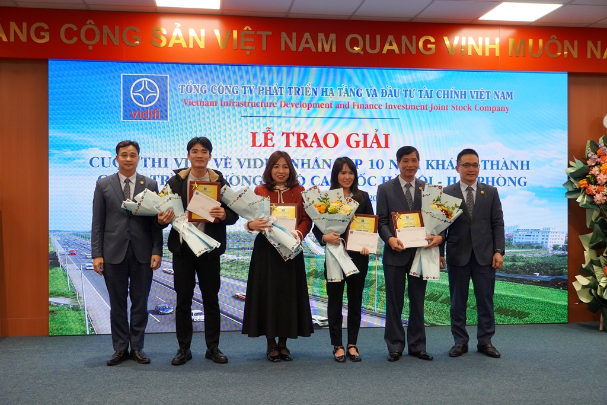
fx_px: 708
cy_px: 202
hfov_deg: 46.4
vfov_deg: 31.9
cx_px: 304
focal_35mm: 42
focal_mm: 28
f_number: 4.5
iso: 800
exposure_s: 1/160
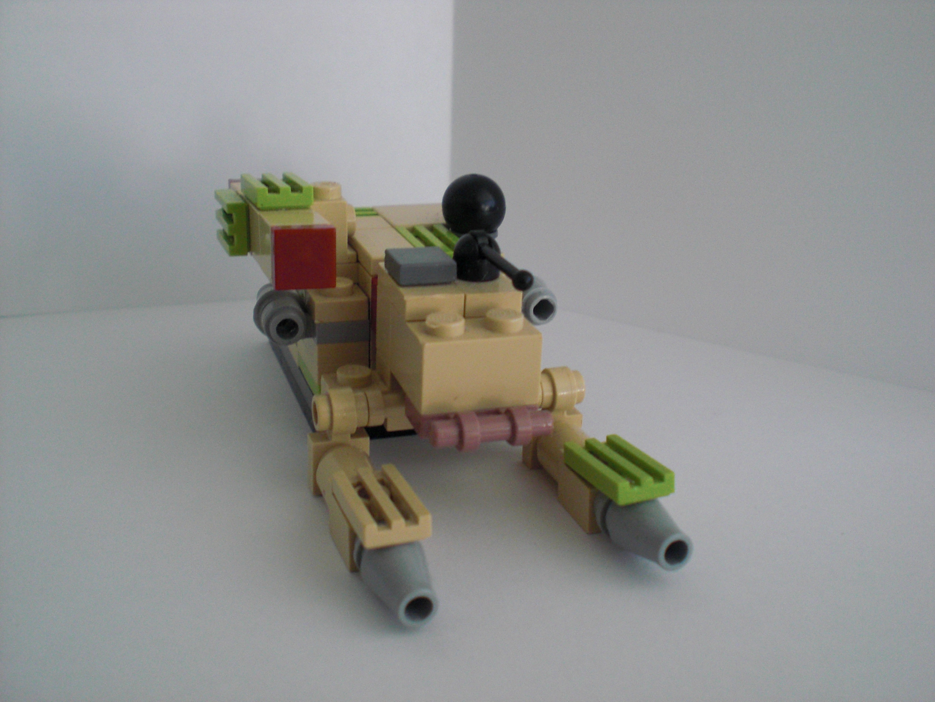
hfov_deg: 49.0
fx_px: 1026
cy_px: 351
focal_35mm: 38
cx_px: 468
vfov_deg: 37.7
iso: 200
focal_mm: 6.3
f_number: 3.1
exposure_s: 1/80
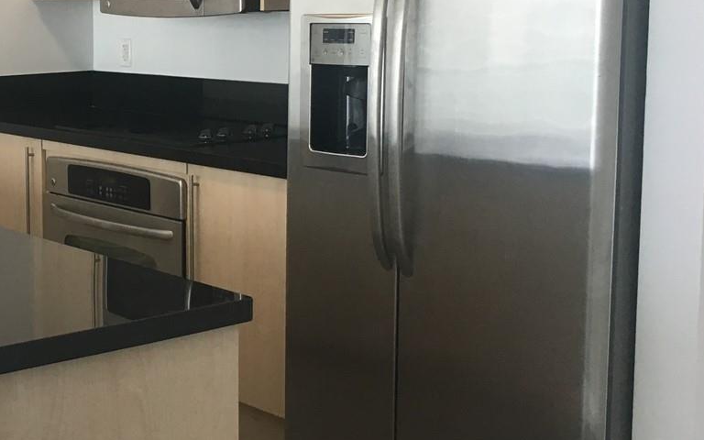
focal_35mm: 64
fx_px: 1228
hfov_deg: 29.6
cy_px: 136
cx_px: -16
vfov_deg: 20.2
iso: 32
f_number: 2.2
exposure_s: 1/30
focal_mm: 4.15
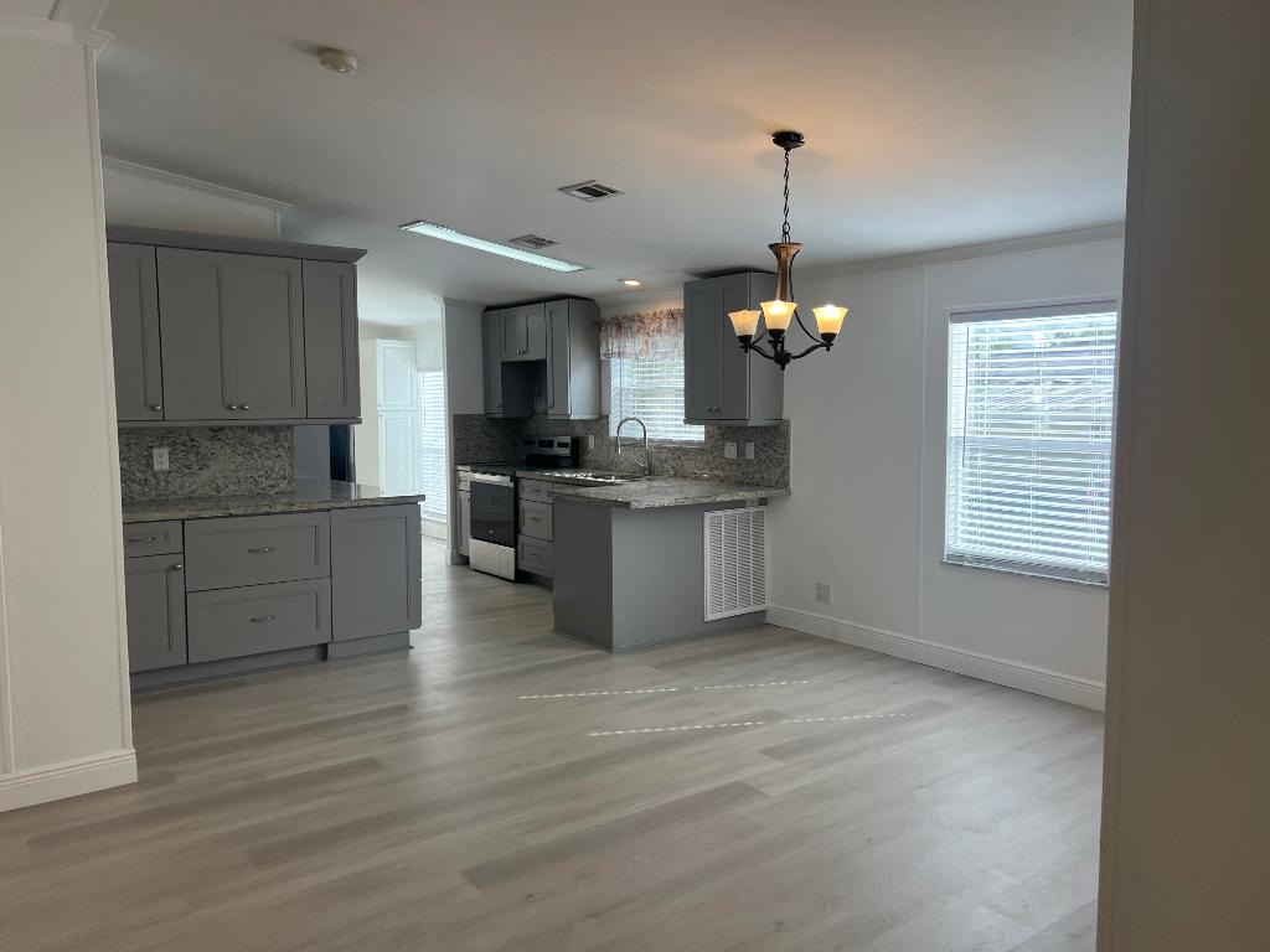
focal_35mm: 26
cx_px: 635
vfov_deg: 53.1
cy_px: 476
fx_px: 954
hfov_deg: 67.3
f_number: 1.5
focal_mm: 5.7
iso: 50
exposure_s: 1/162
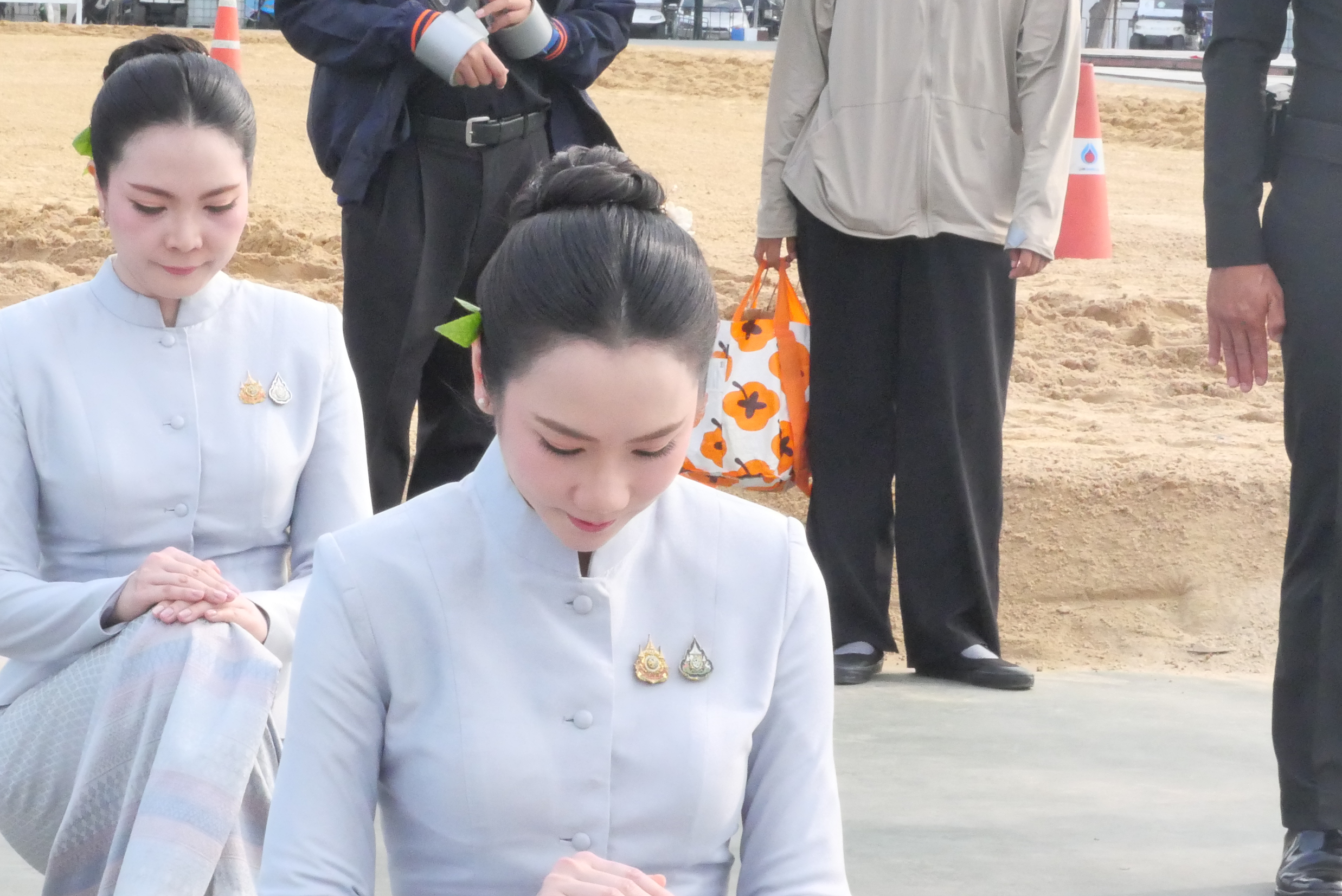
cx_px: 435
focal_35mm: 165
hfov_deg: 12.4
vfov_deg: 8.3
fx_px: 6154
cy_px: 655
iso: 4000
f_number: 22
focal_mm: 53
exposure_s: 1/320
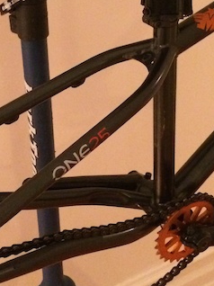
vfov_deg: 26.6
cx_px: 90
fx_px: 603
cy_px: 110
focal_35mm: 73
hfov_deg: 20.1
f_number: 2.2
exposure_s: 1/15
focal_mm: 4.15
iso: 640
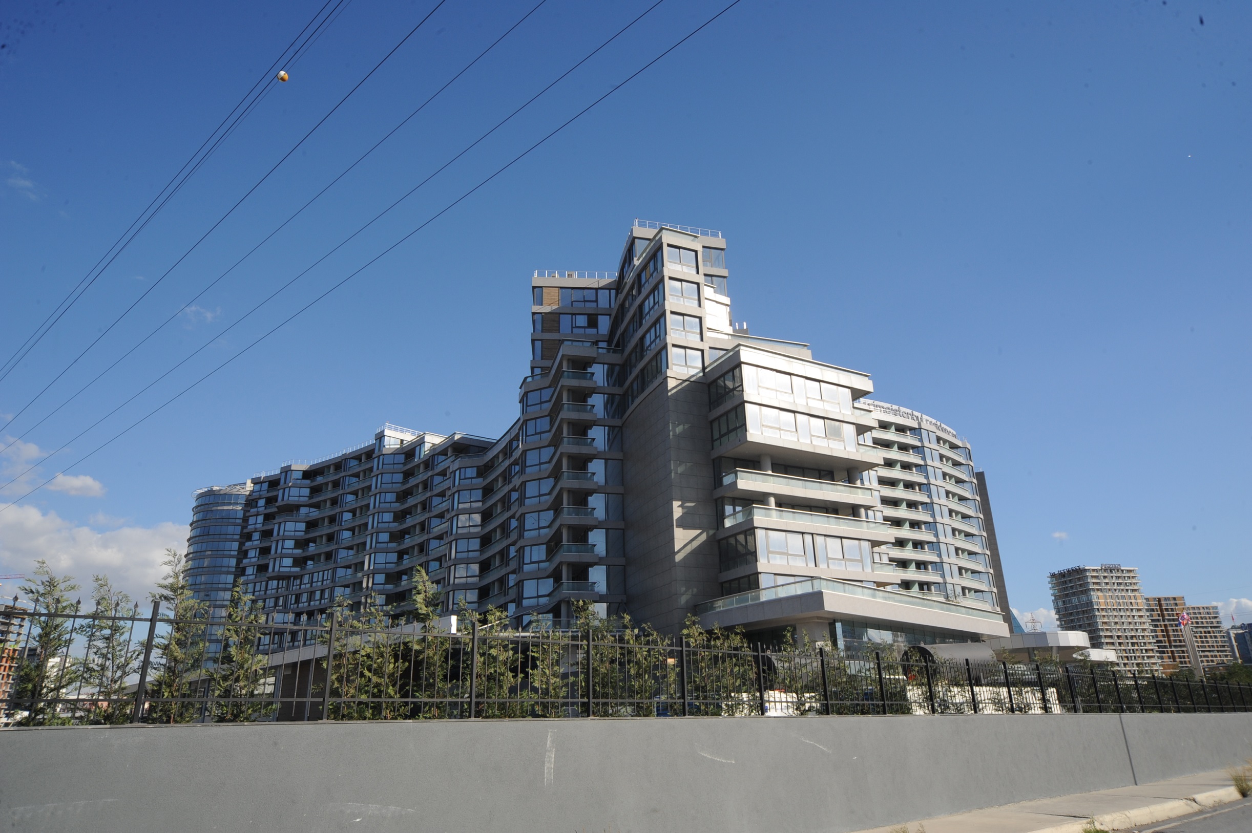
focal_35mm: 24
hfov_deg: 73.8
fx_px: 834
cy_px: 416
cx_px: 626
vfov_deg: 53.1
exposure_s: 1/320
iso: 400
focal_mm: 24
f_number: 11
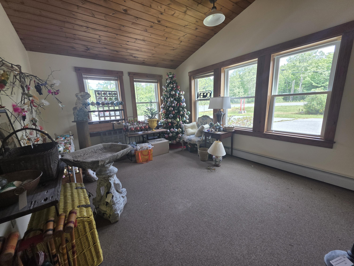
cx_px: 177
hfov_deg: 106.2
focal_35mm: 13
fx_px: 133
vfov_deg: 89.9
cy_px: 133
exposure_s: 1/120
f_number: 1.9
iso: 64
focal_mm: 2.2
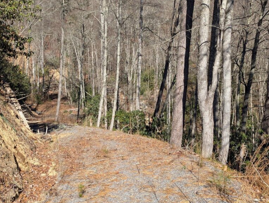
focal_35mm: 38
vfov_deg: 37.6
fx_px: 296
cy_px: 76
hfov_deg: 48.9
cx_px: 127
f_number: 1.85
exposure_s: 1/1316
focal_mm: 6.81
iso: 42
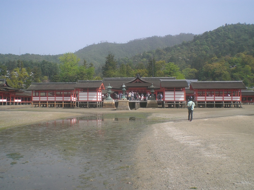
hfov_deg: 49.0
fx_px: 279
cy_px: 95
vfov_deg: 37.7
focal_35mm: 38
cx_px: 127
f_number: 4.4
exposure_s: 1/400
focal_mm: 6.3
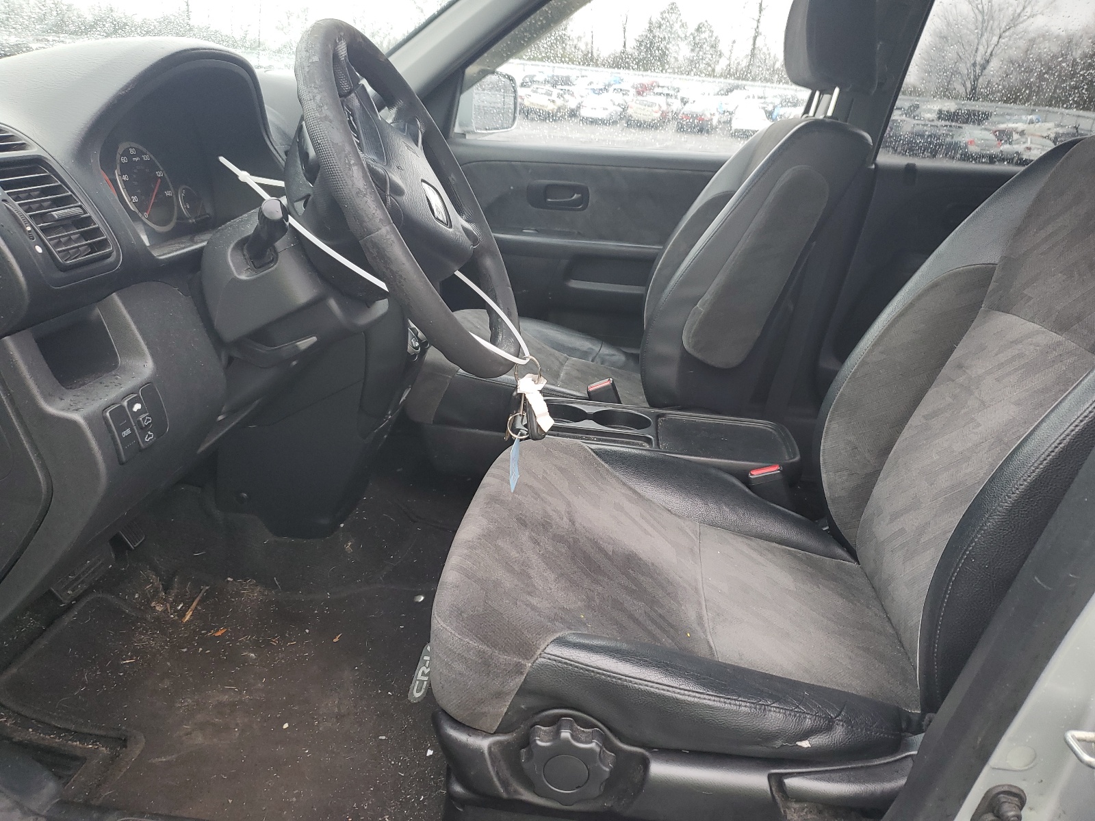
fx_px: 822
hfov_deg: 67.3
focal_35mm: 26
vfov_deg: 53.1
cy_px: 410
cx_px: 548
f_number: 1.5
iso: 55
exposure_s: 1/60.2
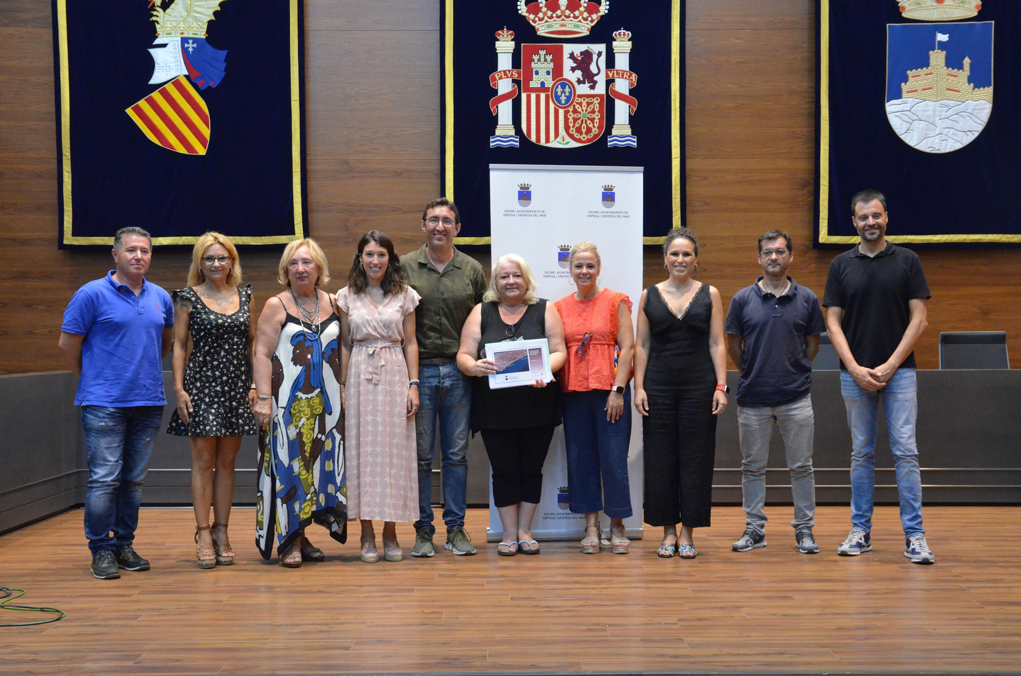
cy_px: 338
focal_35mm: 46
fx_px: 1316
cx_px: 510
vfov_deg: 28.8
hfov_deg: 42.4
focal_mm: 31
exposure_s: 1/125
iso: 4000
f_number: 6.3
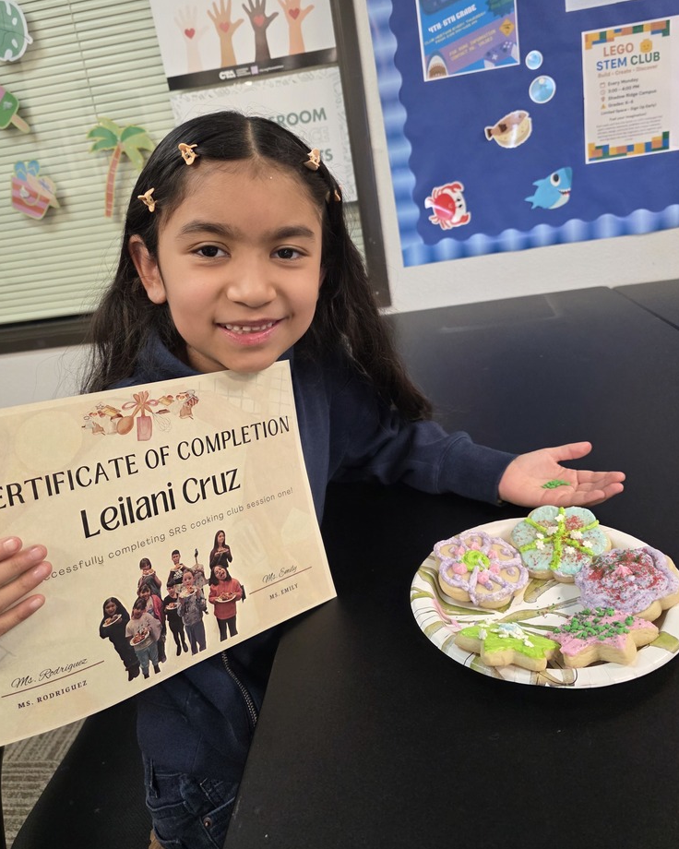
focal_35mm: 25
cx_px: 351
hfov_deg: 56.8
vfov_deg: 67.9
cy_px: 382
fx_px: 628
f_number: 1.7
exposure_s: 1/120
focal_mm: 6.3
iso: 500
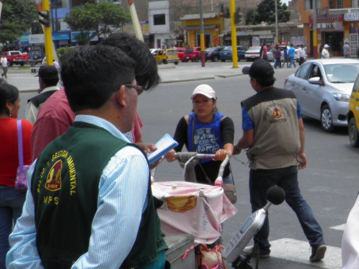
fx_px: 715
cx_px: 336
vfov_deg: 21.3
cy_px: 142
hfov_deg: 27.0
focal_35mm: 69
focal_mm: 5.5
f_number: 5.9
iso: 50
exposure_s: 1/250
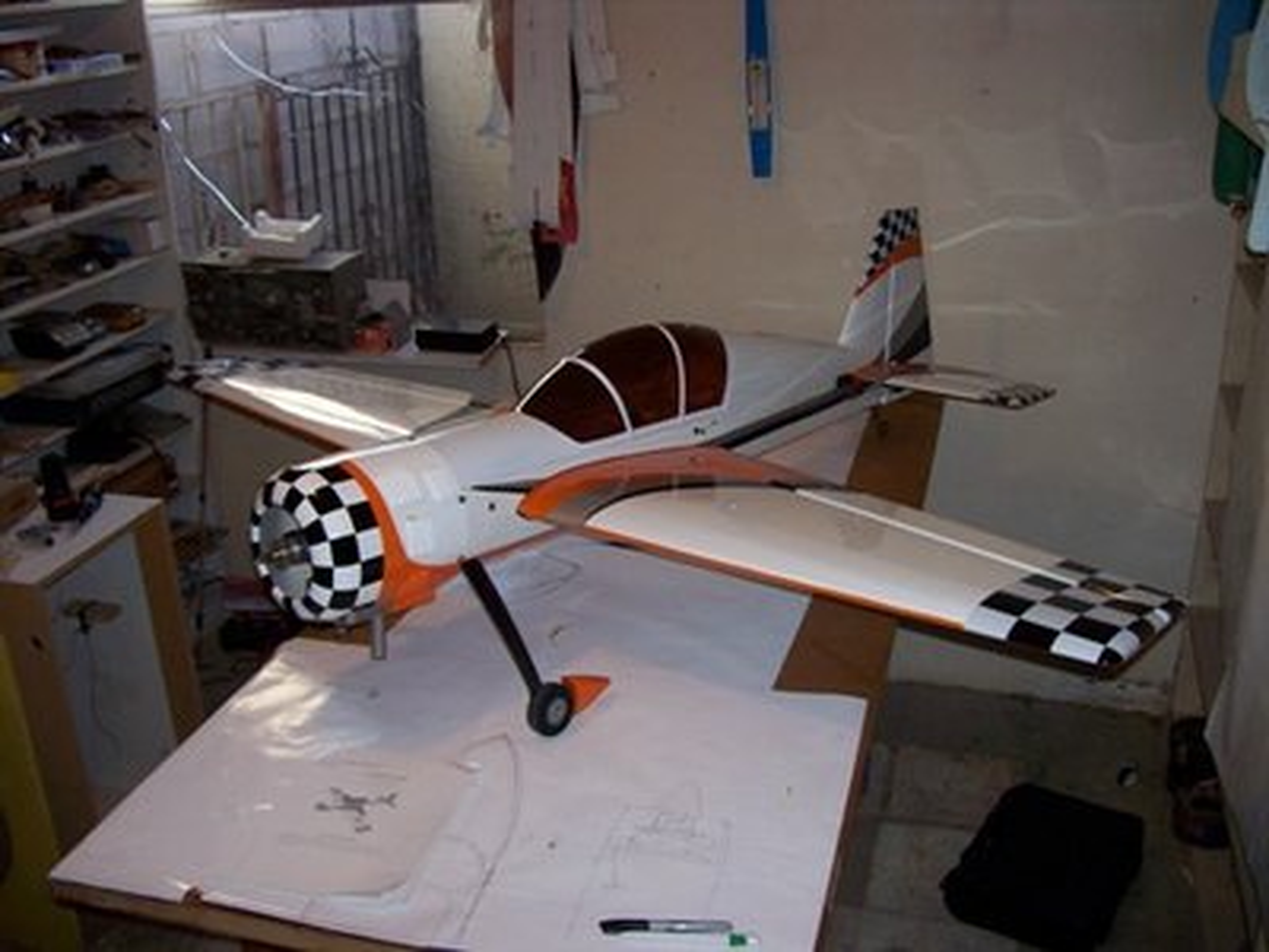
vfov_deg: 39.7
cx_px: 634
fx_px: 1320
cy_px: 476
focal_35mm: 36
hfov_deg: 51.4
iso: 80
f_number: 2.7
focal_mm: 6
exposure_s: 1/64
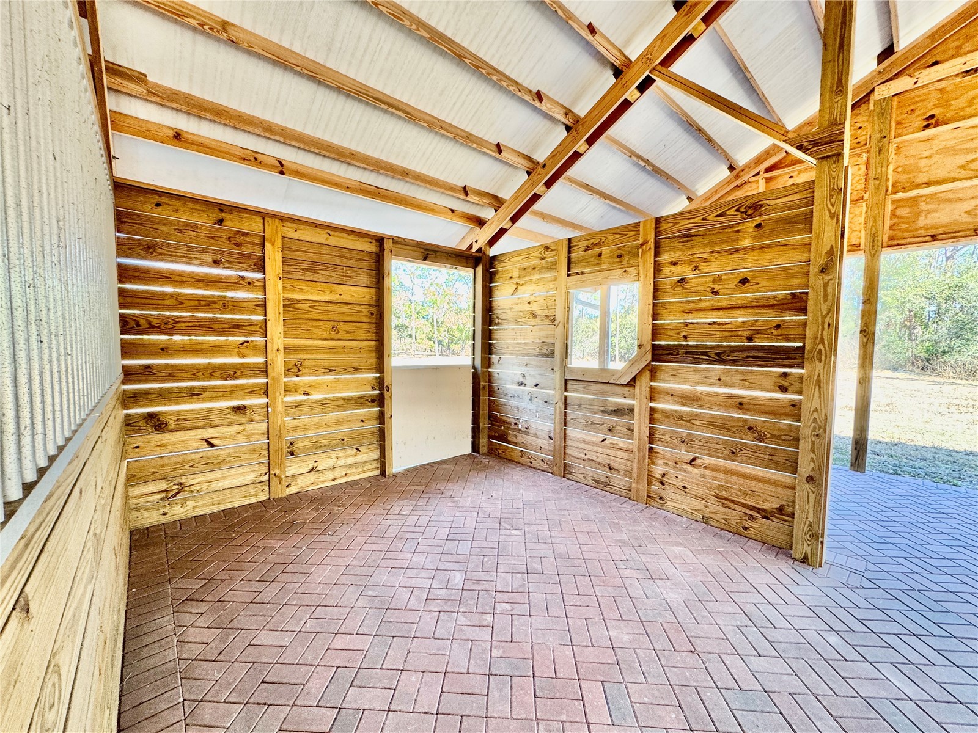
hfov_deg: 102.1
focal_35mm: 14
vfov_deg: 85.7
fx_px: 396
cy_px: 366
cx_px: 489
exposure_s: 1/99
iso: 125
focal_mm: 2.22
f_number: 2.2
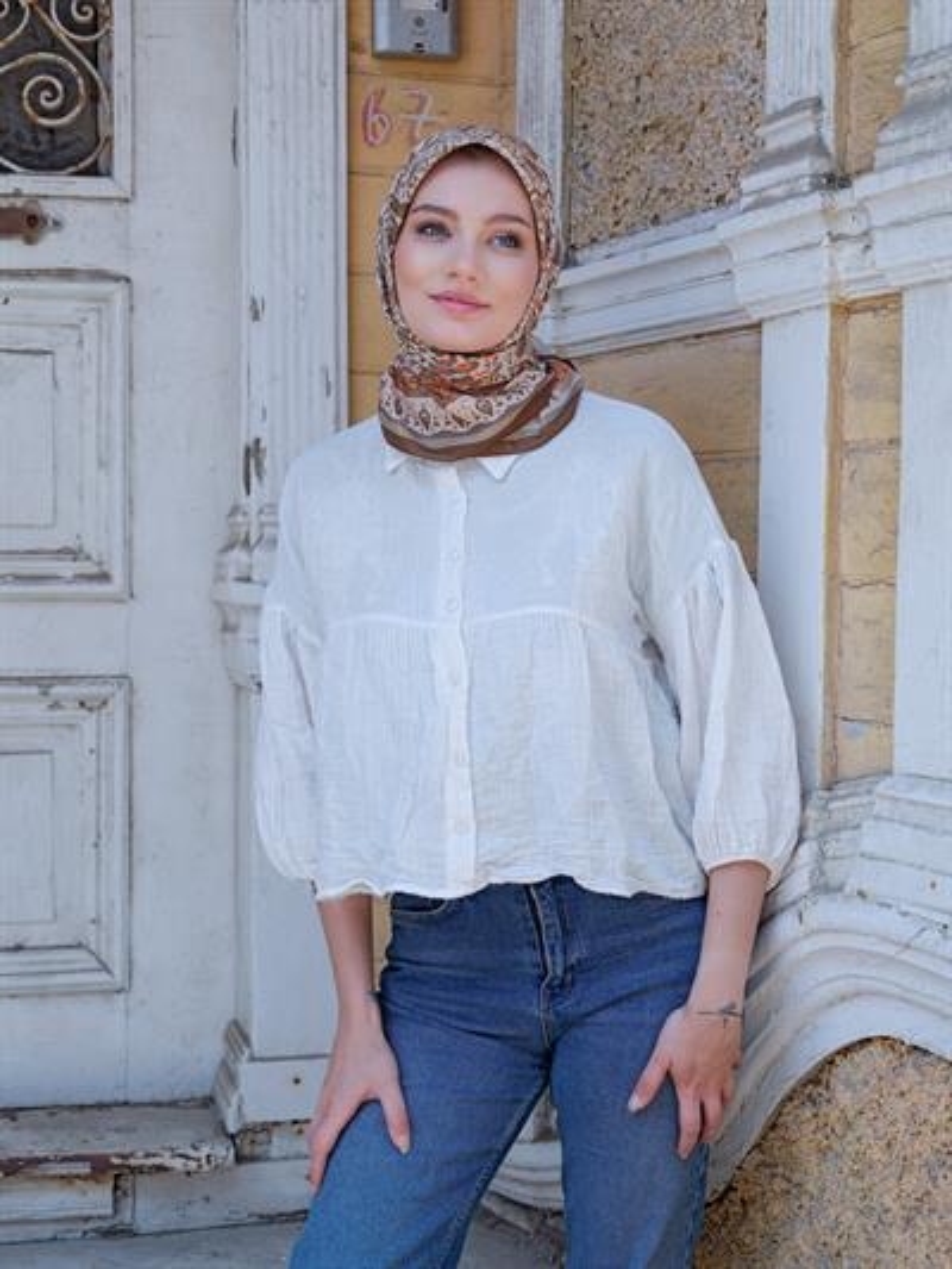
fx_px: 2016
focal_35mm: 55
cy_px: 634
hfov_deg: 26.6
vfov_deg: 34.9
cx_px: 476
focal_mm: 70
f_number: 5.6
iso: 320
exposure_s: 1/350
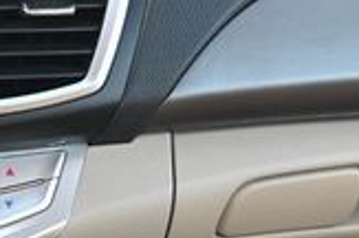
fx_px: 1642
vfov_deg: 8.3
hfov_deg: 11.7
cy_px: 117
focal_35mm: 165
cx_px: -247
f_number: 4.5
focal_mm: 28
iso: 720
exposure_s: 1/125
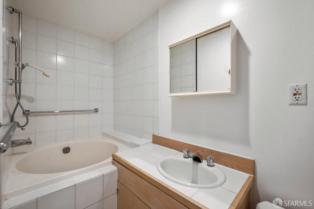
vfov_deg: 77.2
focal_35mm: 15
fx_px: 131
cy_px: 104
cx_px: 157
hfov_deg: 100.4
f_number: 5.6
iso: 400
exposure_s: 1/20
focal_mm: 15
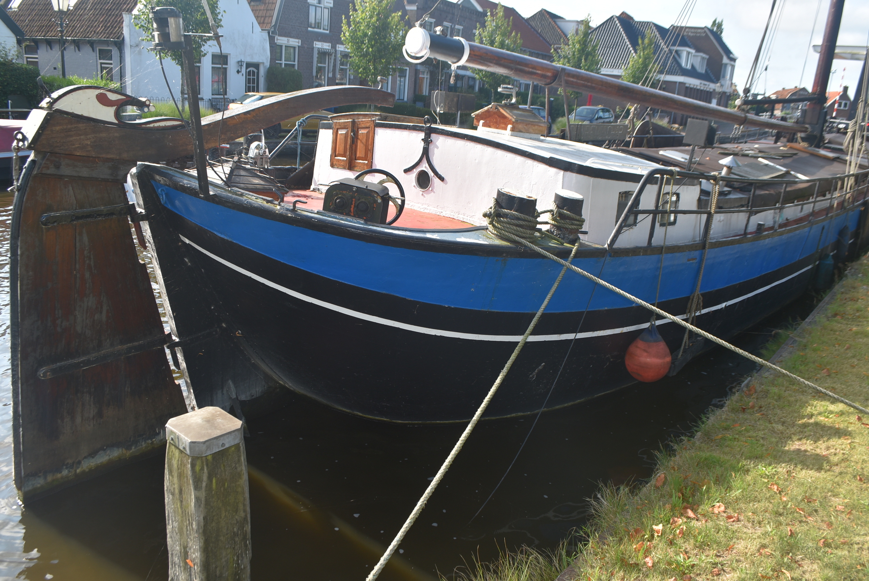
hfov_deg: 67.3
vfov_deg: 48.0
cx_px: 434
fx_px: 652
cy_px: 290
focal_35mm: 27
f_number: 6.3
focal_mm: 18
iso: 100
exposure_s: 1/160
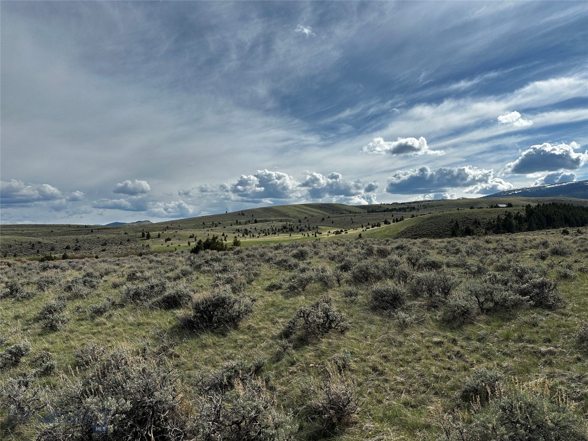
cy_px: 220
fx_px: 408
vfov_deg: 56.8
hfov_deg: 71.6
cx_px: 294
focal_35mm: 24
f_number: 1.78
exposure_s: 1/6211
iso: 80
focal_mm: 6.86
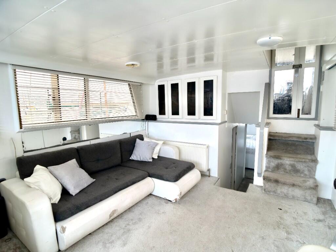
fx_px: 233
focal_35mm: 24
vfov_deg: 56.8
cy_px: 126
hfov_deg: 71.6
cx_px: 168
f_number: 1.78
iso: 80
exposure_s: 1/100
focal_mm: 6.86
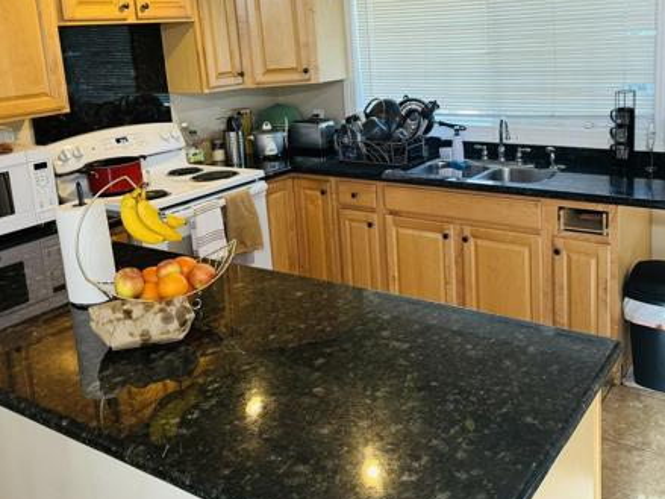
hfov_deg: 52.3
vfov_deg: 40.1
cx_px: 400
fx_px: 672
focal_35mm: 35
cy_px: 156
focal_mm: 6.86
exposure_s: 1/60
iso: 200
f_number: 1.78
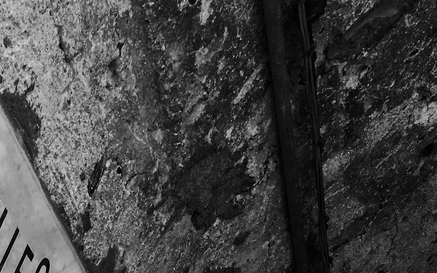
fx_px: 965
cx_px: 154
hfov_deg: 25.4
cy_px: 539
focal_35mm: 81
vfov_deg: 13.8
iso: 25
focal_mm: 4.15
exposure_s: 1/50
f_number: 2.2
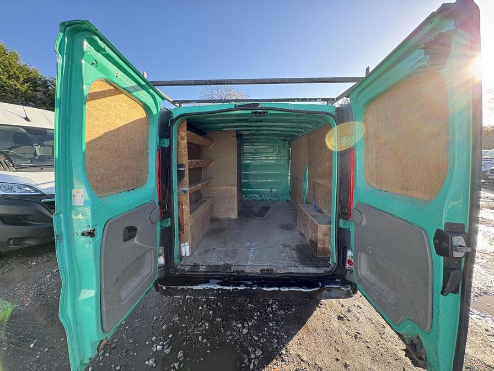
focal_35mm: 14
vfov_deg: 85.7
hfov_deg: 102.1
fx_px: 200
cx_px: 247
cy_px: 186
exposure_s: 1/158
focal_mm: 2.22
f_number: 2.2
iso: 64
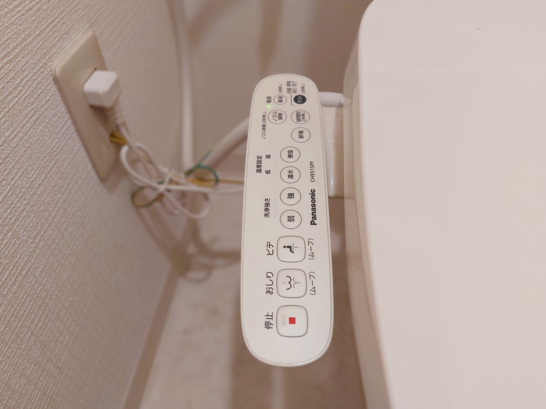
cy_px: 201
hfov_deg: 69.4
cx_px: 280
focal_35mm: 25
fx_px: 394
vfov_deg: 54.9
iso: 125
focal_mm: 5.23
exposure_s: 1/24
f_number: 1.8
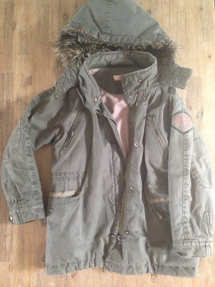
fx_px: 273
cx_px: 108
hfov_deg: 42.9
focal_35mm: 33
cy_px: 144
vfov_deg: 55.4
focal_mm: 4.12
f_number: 2.4
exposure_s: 1/15
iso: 500
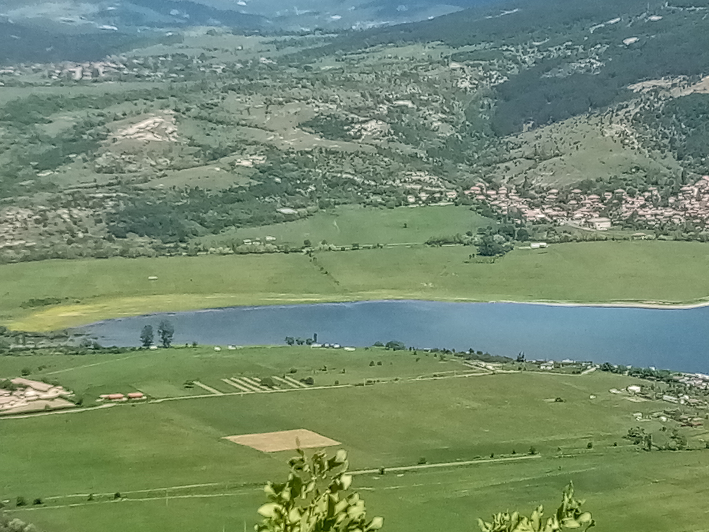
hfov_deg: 67.3
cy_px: 266
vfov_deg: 53.1
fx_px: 533
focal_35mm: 26
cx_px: 354
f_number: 1.8
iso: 102
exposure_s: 1/1307
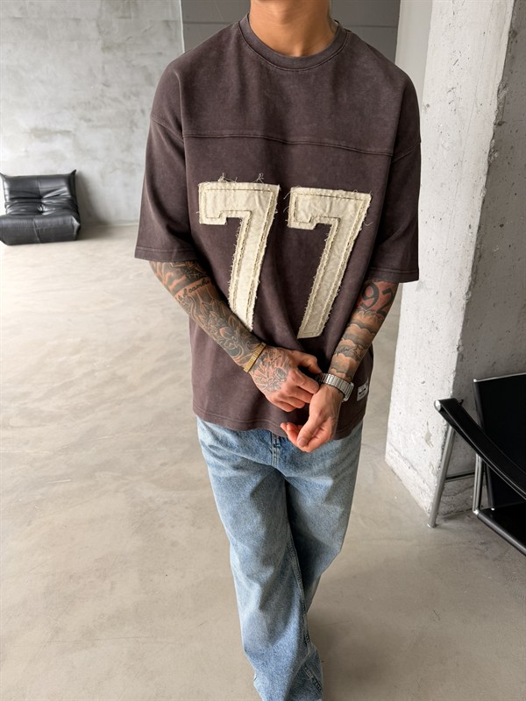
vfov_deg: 71.6
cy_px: 350
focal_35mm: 24
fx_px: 486
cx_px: 263
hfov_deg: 56.8
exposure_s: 1/121
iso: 64
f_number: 1.78
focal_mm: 6.76
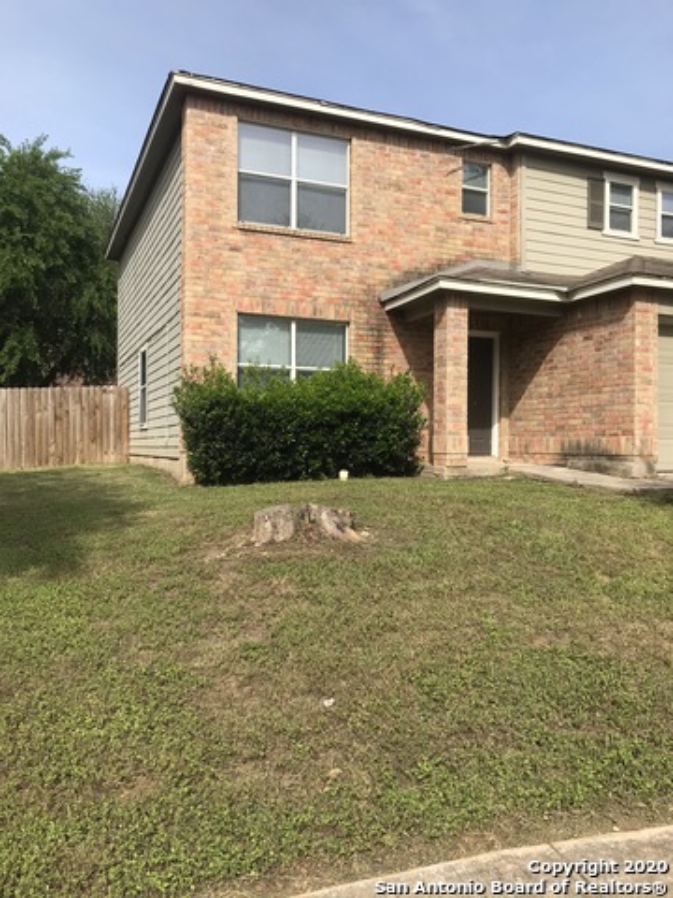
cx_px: 336
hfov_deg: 49.7
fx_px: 726
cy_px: 449
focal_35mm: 28
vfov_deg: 63.4
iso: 20
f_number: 1.8
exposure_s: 1/2037
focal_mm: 3.99
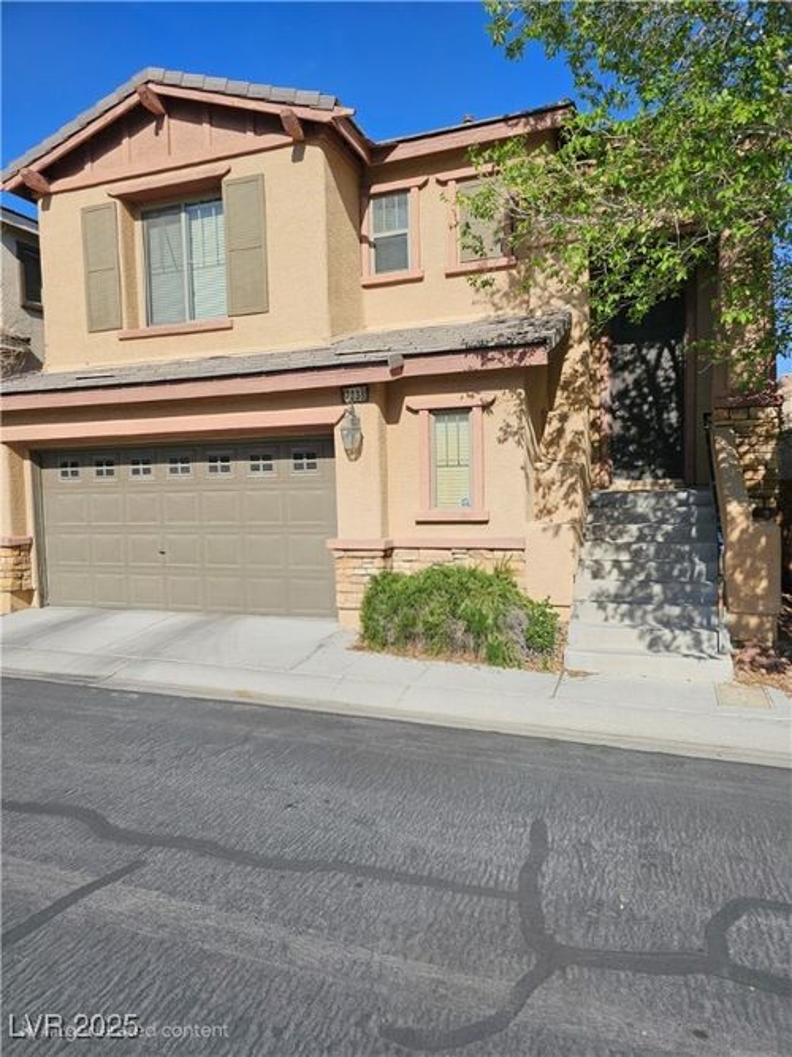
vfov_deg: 73.9
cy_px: 528
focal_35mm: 23
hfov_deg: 58.9
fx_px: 702
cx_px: 396
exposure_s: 1/1429
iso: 10
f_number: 1.7
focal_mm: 6.3
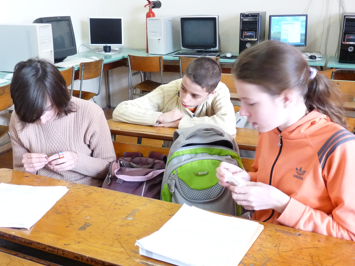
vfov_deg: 36.0
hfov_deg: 46.8
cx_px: 178
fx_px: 410
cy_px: 133
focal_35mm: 40
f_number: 2.8
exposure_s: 1/30
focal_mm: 4.9
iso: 320
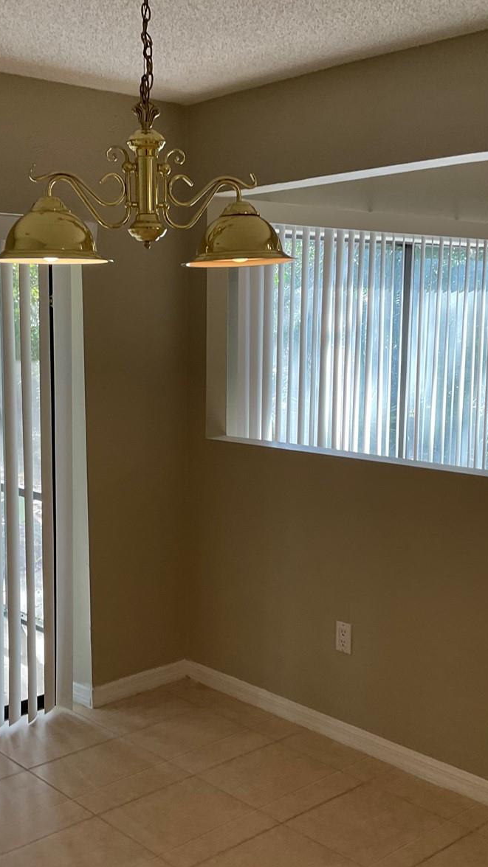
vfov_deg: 47.4
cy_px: 438
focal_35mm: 43
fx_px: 990
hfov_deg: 27.5
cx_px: 166
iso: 40
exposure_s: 1/120
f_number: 1.8
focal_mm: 3
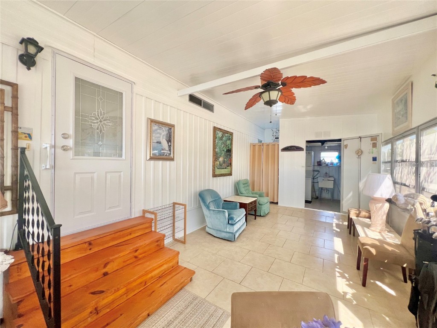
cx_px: 218
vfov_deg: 89.9
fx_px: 164
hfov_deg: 106.2
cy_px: 164
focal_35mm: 13
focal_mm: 1.57
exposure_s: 1/99
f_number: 1.8
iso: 100
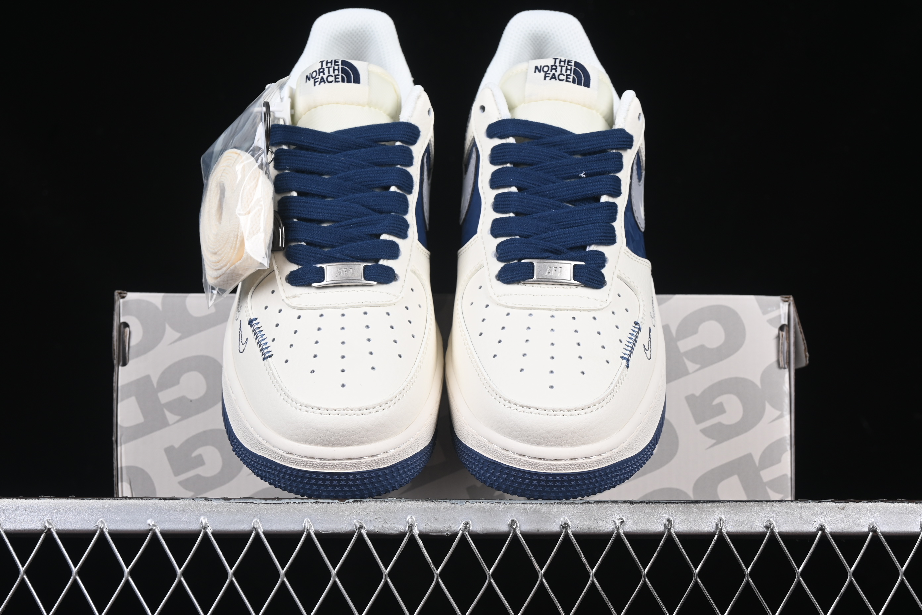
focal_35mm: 75
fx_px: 1921
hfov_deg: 27.0
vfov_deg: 18.2
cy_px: 308
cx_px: 461
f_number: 8
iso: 160
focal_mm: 50
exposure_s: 1/80
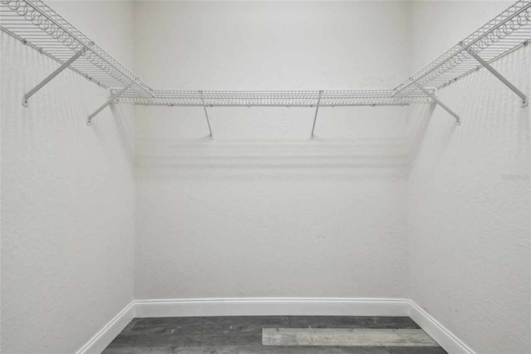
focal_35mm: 15
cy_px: 177
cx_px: 266
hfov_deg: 100.4
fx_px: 221
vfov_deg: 77.3
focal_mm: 10
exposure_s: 1/10
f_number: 7.1
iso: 100
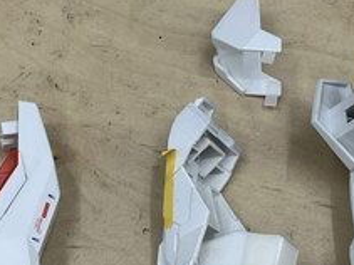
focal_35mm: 111
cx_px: 104
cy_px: 239
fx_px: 1134
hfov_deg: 17.7
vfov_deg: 13.2
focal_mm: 5.1
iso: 40
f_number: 1.6
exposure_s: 1/258
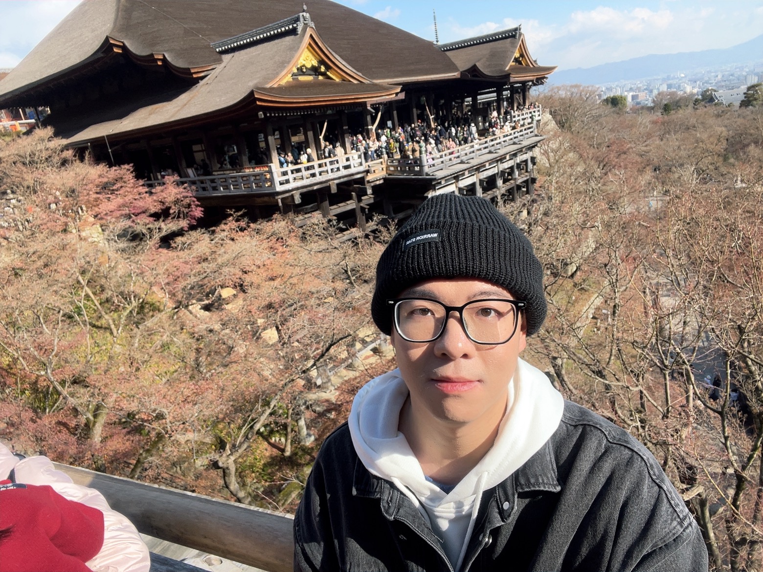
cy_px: 286
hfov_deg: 73.9
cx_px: 382
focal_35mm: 23
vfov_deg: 58.9
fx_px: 507
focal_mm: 2.71
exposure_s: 1/761
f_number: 2.2
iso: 32
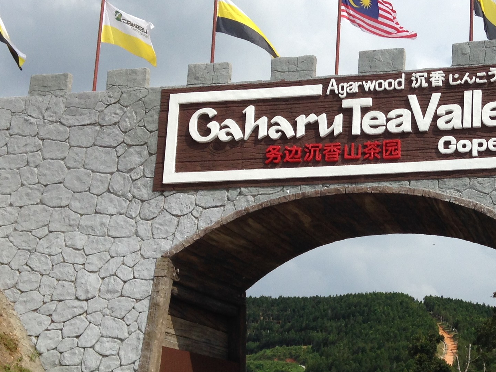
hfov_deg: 27.8
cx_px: 363
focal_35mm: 69
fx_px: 989
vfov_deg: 21.3
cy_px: 232
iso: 50
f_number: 2.4
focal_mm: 4.12
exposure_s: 1/2463
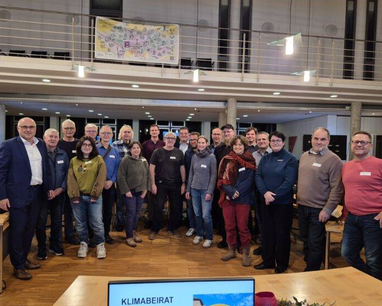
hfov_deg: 68.0
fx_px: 283
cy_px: 152
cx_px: 180
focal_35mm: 25
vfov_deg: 56.8
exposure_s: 1/100
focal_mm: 5.4
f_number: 1.8
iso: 160
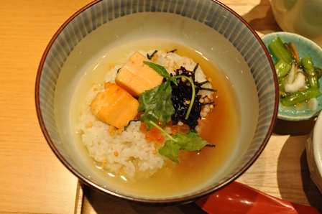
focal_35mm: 39
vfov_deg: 34.2
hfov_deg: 49.6
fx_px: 349
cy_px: 107
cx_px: 161
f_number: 5.6
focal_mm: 26
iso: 400
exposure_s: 1/60
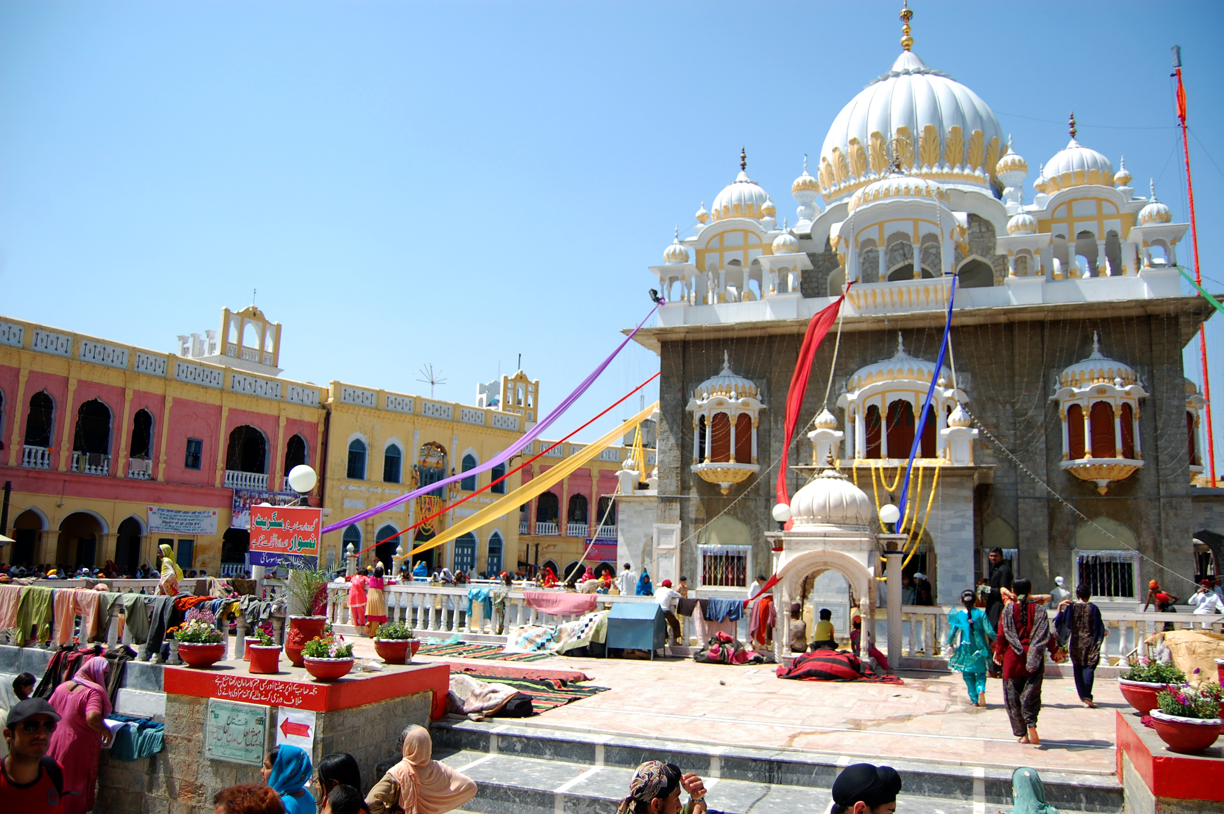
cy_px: 407
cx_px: 612
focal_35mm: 27
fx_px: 917
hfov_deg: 67.4
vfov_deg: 47.8
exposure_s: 1/1250
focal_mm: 18
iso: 200
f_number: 3.5
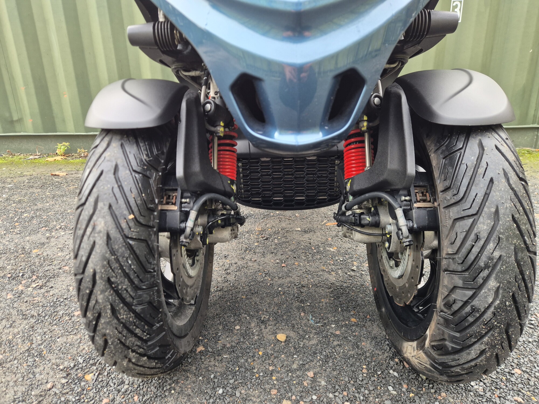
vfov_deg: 58.9
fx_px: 358
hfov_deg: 73.9
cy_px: 202
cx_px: 270
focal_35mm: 23
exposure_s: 1/100
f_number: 1.8
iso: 200
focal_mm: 5.4
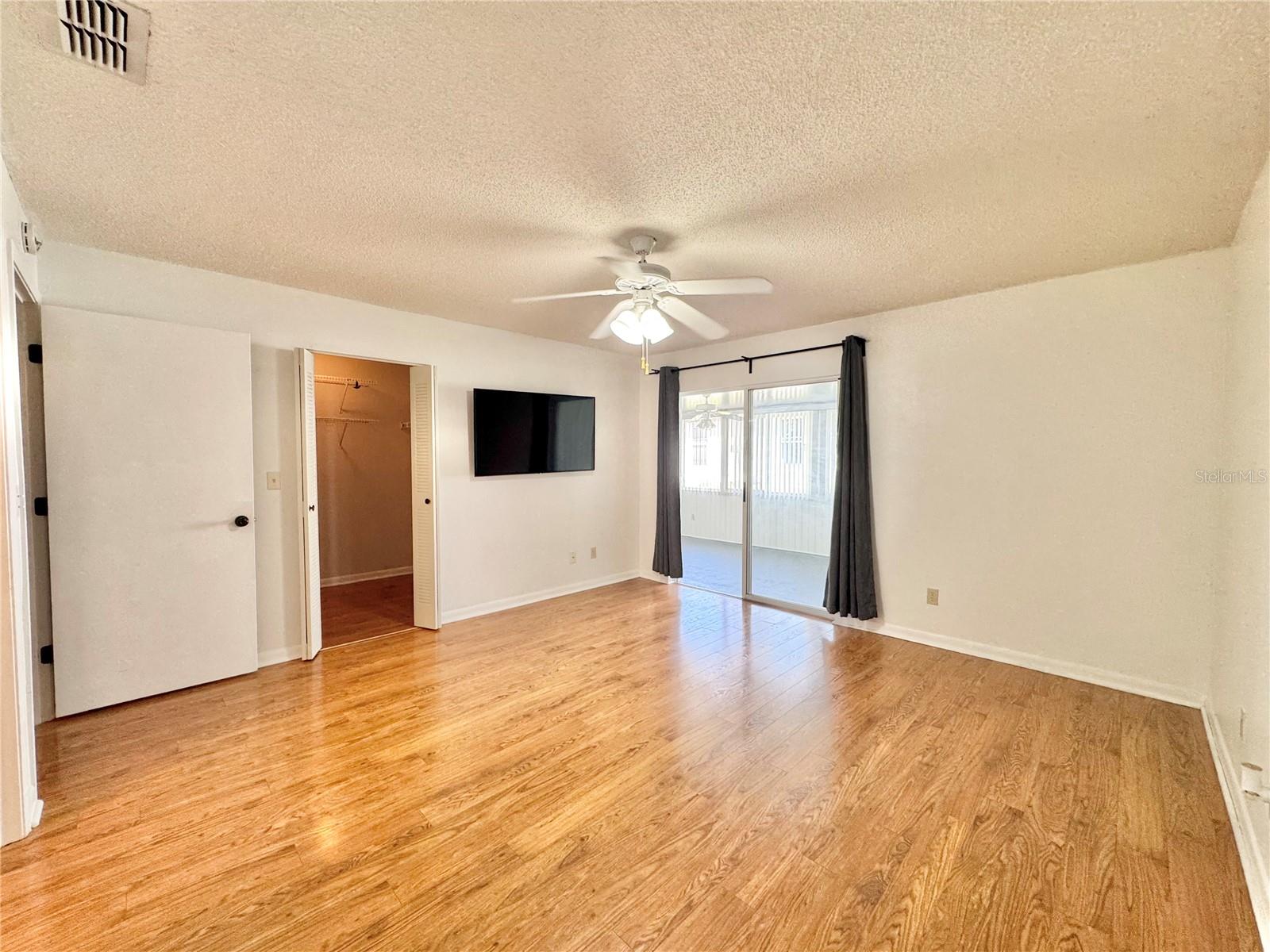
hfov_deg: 102.1
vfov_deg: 85.7
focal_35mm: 14
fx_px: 514
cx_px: 635
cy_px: 476
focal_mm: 2.22
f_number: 2.2
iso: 200
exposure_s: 1/120
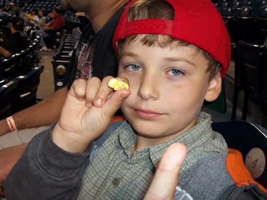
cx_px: 142
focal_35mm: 40
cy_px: 94
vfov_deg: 35.9
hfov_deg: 46.8
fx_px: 309
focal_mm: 5.7
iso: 64
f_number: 2.9
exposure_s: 1/30
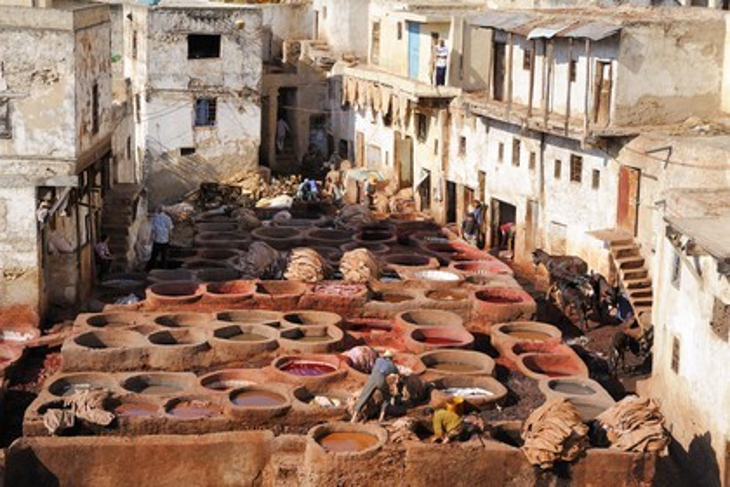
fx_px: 1338
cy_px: 244
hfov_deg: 30.5
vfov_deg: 20.6
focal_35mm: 66
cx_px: 365
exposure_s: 1/160
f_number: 13
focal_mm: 66
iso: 200
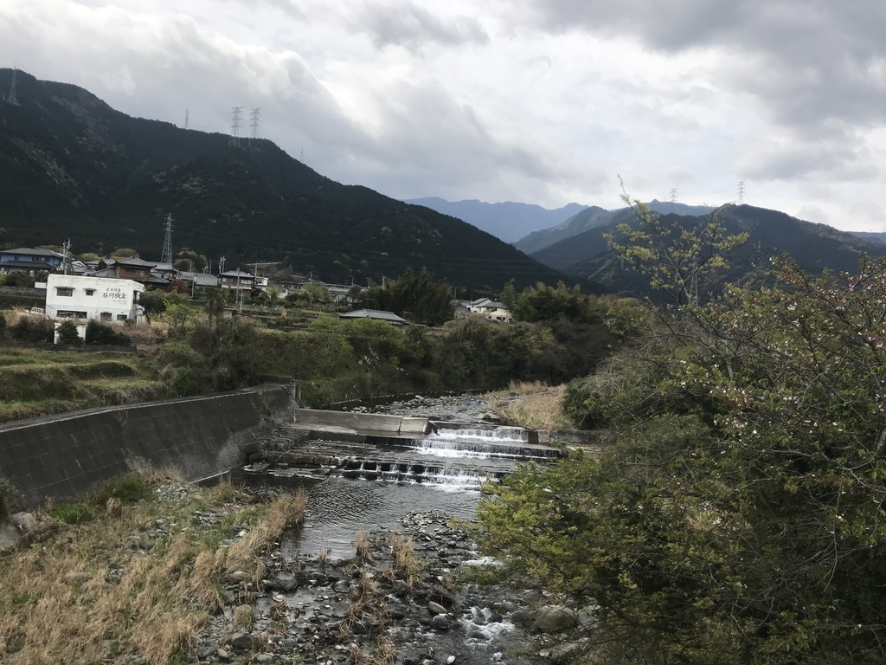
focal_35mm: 28
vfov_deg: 49.7
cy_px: 332
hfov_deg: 63.4
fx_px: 717
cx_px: 443
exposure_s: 1/2907
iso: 20
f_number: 1.8
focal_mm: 3.99
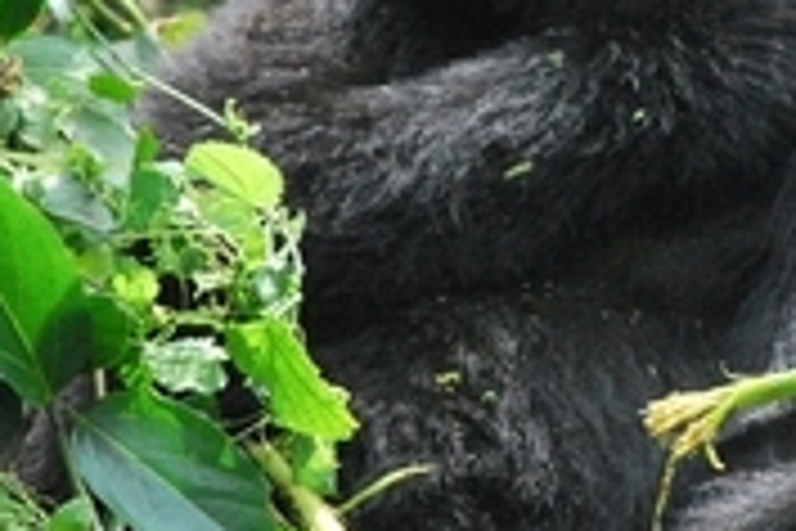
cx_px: 688
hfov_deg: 3.0
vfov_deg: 2.0
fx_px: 15205
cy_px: 223
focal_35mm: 688
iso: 1600
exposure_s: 1/1000
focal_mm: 135
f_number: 8
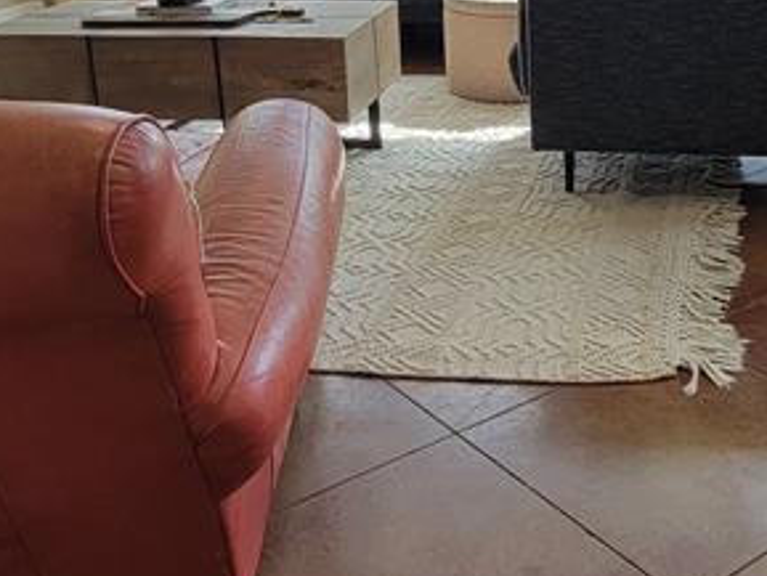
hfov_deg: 40.0
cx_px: 581
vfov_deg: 30.7
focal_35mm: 46
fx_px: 1020
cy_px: 106
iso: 100
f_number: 2.2
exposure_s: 1/60
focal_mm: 2.2
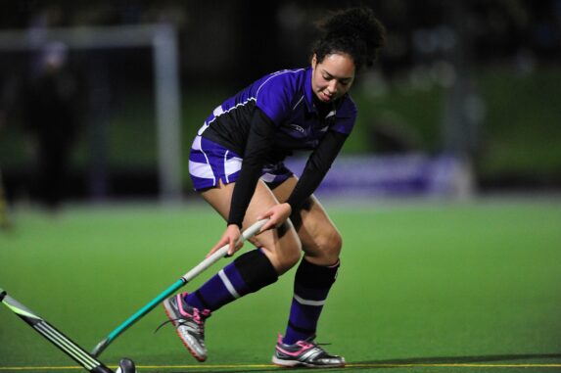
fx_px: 6228
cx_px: 280
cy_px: 186
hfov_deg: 5.2
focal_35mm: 400
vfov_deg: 3.4
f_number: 2.8
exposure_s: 1/400
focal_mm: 400
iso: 6400
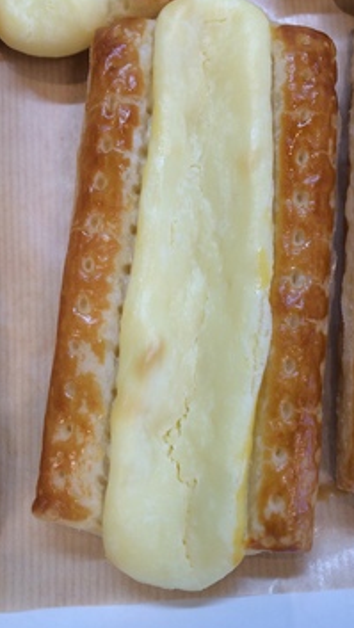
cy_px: 297
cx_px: 208
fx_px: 616
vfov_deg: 54.0
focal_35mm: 37
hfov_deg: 32.0
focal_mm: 4.12
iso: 40
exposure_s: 1/50
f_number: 2.2
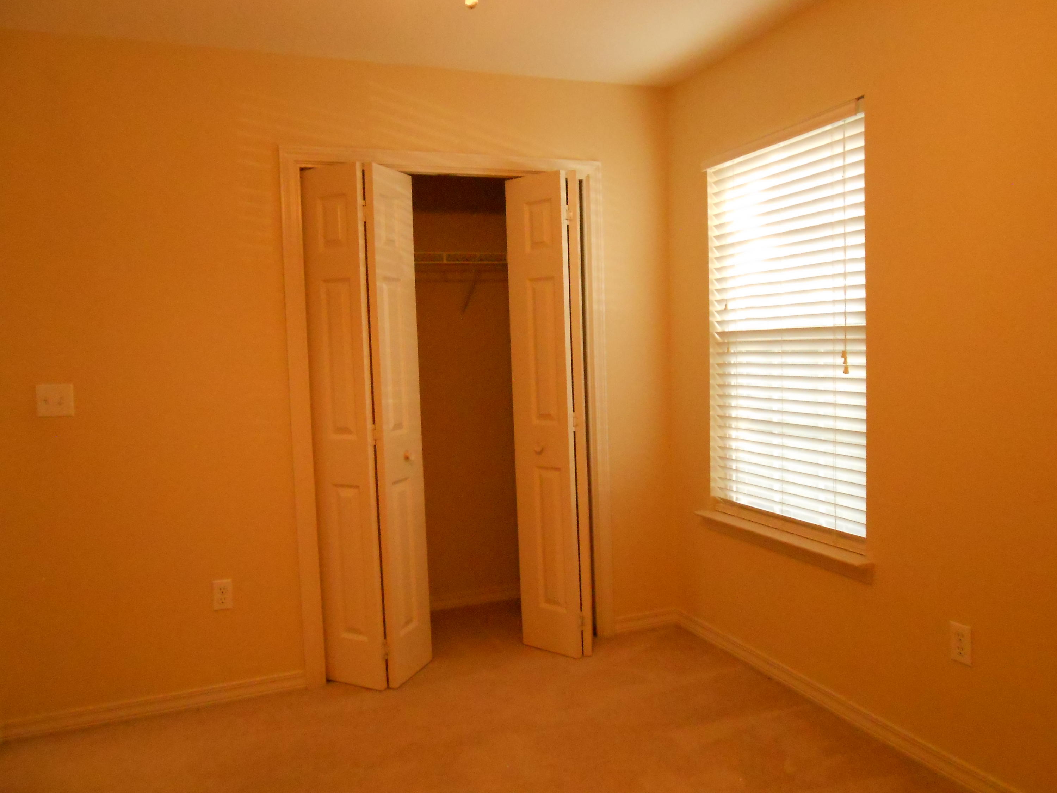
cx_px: 528
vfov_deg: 53.1
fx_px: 794
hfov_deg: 67.3
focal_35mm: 26
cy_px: 396
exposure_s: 1/80
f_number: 3.5
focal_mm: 4.6
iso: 800
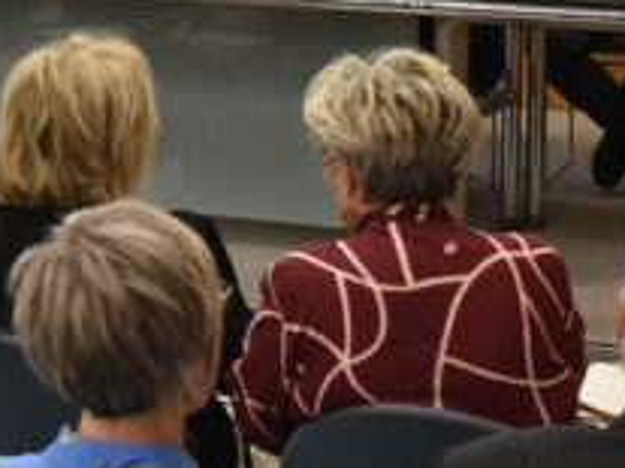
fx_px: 2201
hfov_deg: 15.9
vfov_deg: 11.8
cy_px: -140
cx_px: 54
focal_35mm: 122
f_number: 5.6
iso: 2500
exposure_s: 1/160
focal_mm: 35
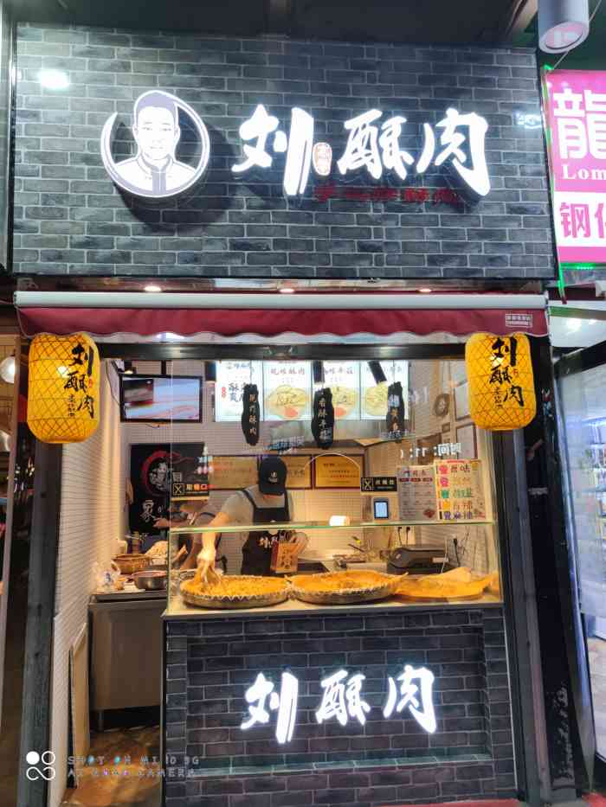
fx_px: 560
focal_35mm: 24
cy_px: 404
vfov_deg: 71.6
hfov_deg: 56.8
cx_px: 303
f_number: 1.69
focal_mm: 6.72
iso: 50
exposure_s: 1/100
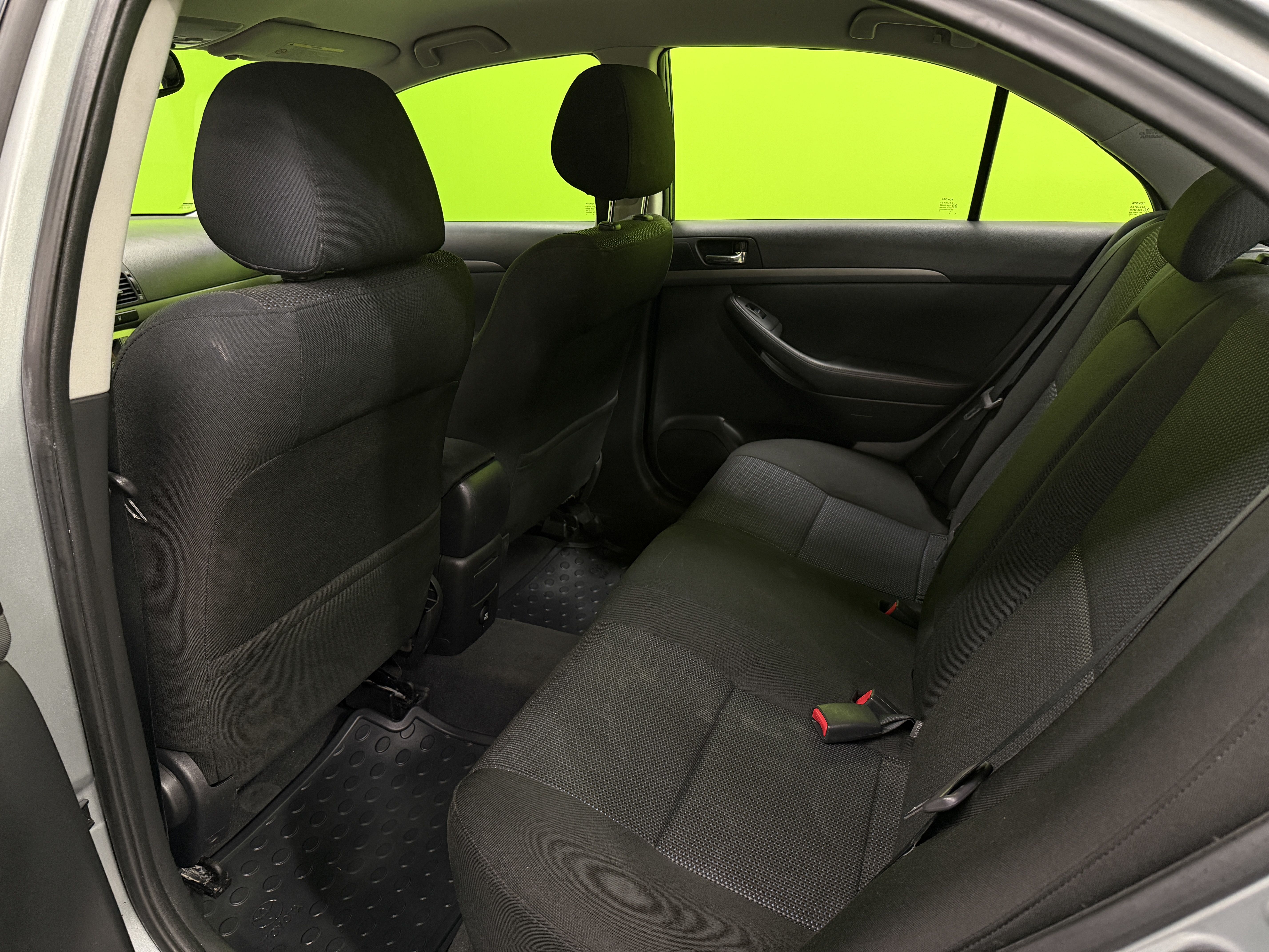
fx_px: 880
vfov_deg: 56.8
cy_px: 476
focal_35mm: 24
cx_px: 634
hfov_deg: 71.6
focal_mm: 6.76
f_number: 1.78
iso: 400
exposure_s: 1/50
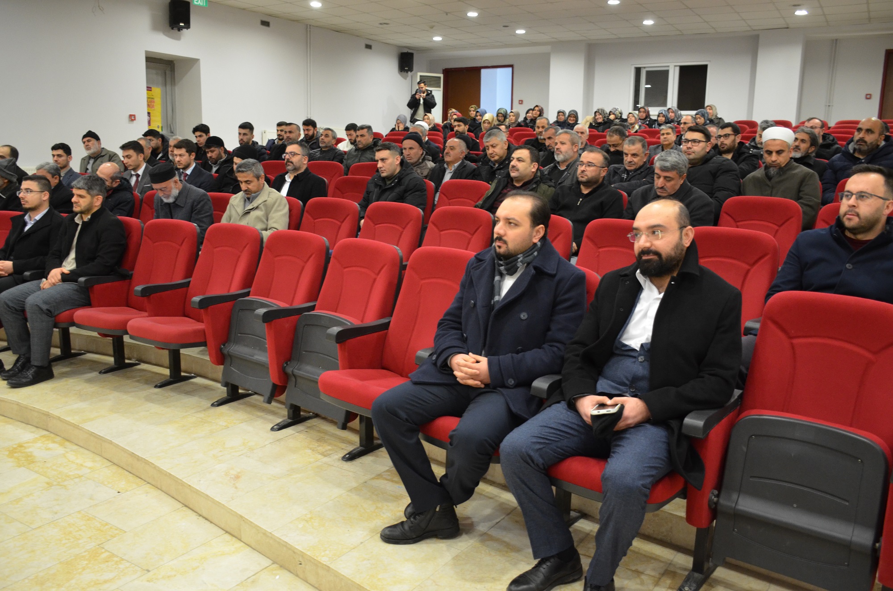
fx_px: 668
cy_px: 296
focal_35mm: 27
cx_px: 446
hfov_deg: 67.5
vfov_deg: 47.7
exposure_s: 1/30
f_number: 3.5
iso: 1250
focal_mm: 18
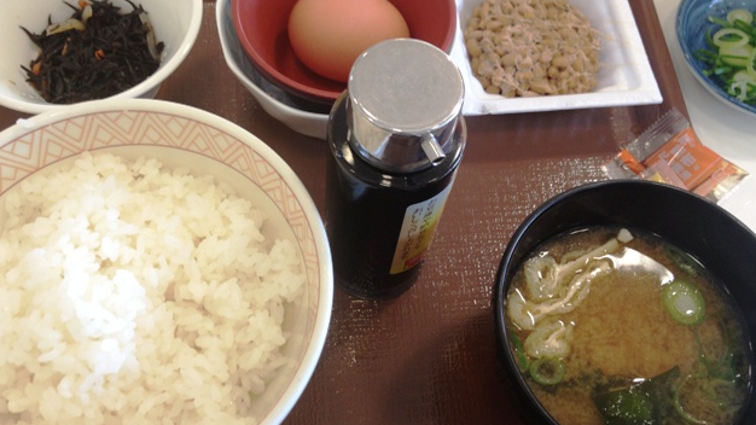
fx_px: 782
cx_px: 373
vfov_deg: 30.4
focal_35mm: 39
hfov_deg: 51.6
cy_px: 215
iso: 50
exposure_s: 1/24
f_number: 2.4
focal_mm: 4.28
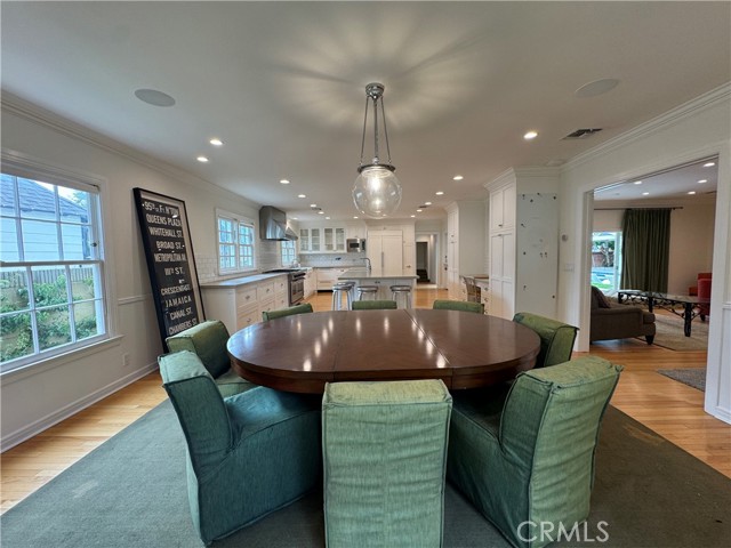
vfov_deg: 85.7
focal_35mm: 14
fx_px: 296
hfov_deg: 102.1
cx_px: 366
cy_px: 274
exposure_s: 1/120
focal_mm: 2.22
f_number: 2.2
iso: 125
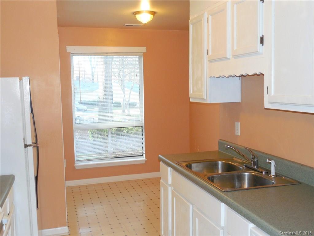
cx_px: 157
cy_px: 118
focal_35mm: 35
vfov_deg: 40.7
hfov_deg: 52.6
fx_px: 317
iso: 200
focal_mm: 6.3
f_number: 3.7
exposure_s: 1/30
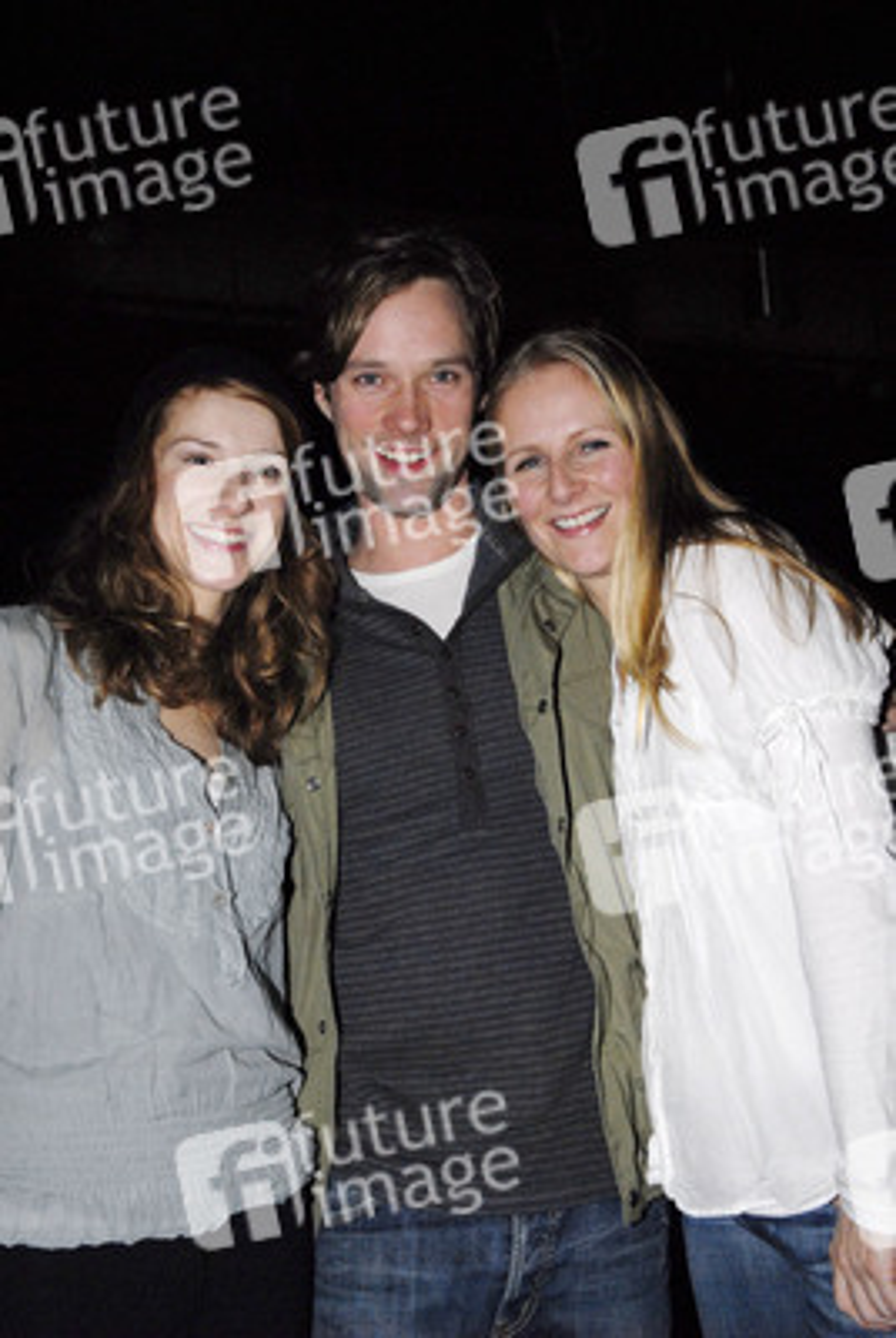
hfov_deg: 32.0
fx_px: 1562
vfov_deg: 46.3
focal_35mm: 42
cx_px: 448
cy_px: 669
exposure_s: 1/60
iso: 800
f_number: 5.6
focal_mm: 28
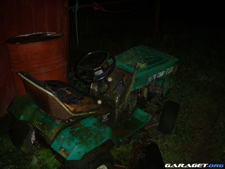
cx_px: 112
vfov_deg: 37.7
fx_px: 247
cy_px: 84
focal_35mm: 38
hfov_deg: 49.0
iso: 200
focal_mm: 6.7
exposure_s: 1/30
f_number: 3.5
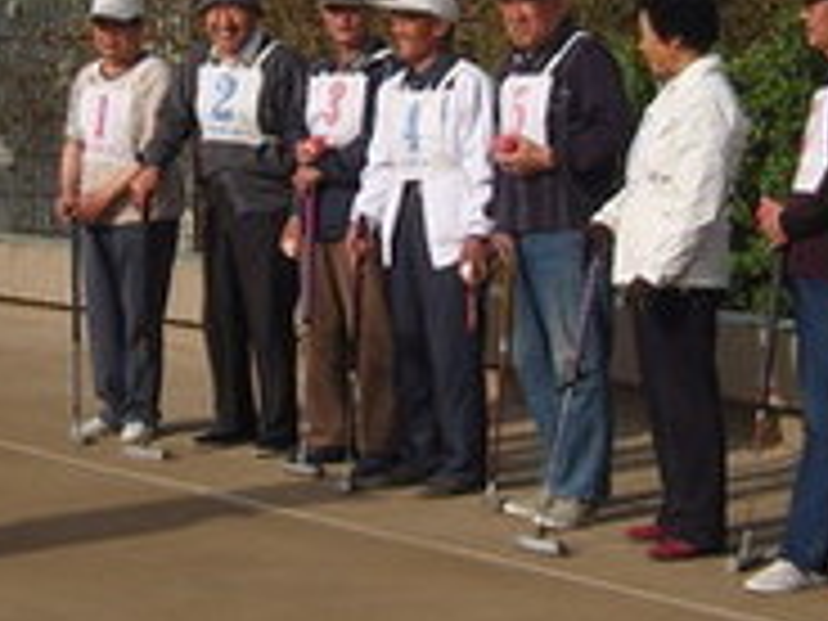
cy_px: 176
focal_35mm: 111
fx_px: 2655
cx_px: 374
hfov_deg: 17.7
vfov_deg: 13.3
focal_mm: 7.3
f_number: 7
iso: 100
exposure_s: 1/400
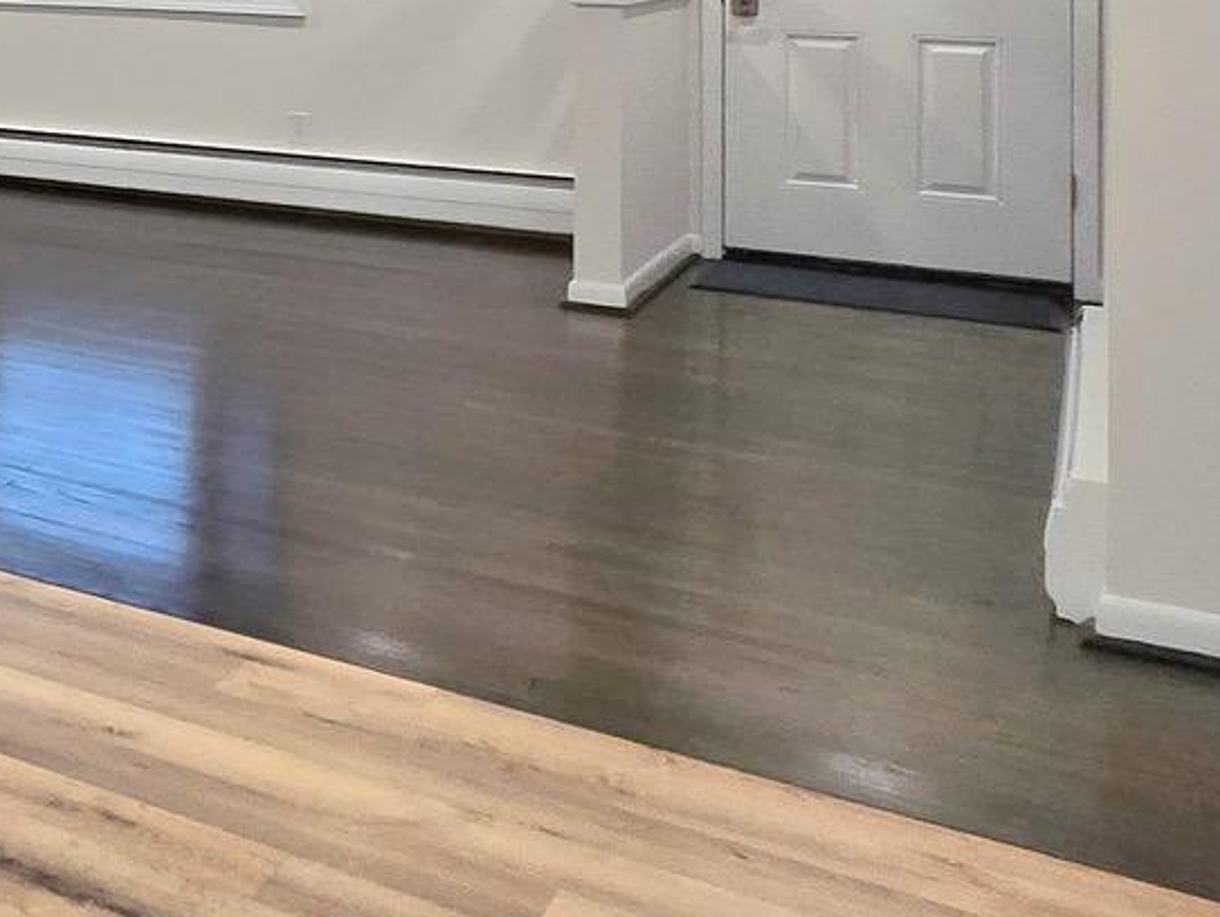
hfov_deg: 27.0
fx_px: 1728
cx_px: -622
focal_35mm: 49
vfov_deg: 27.1
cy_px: -110
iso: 125
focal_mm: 1.7
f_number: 2.2
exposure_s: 1/60.2
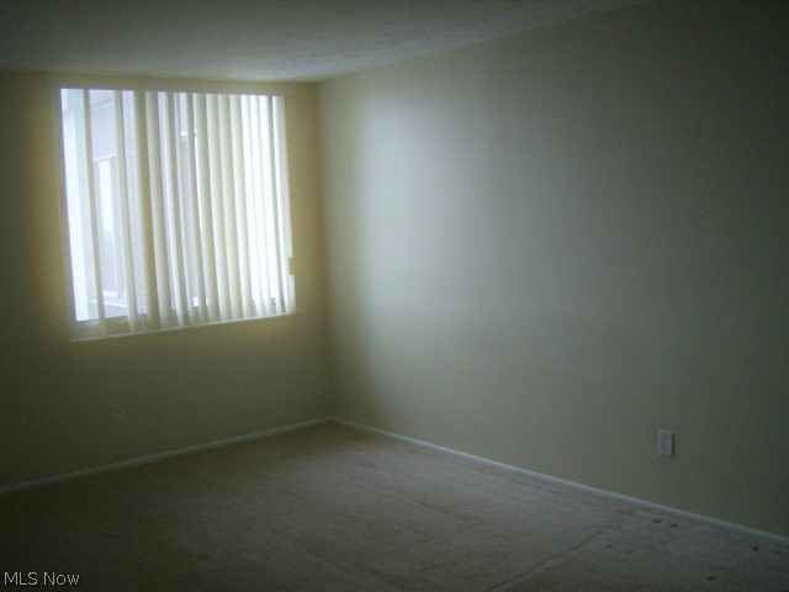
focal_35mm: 36
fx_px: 821
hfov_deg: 51.4
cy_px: 296
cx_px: 394
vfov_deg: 39.7
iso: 152
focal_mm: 6
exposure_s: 1/64
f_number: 2.8
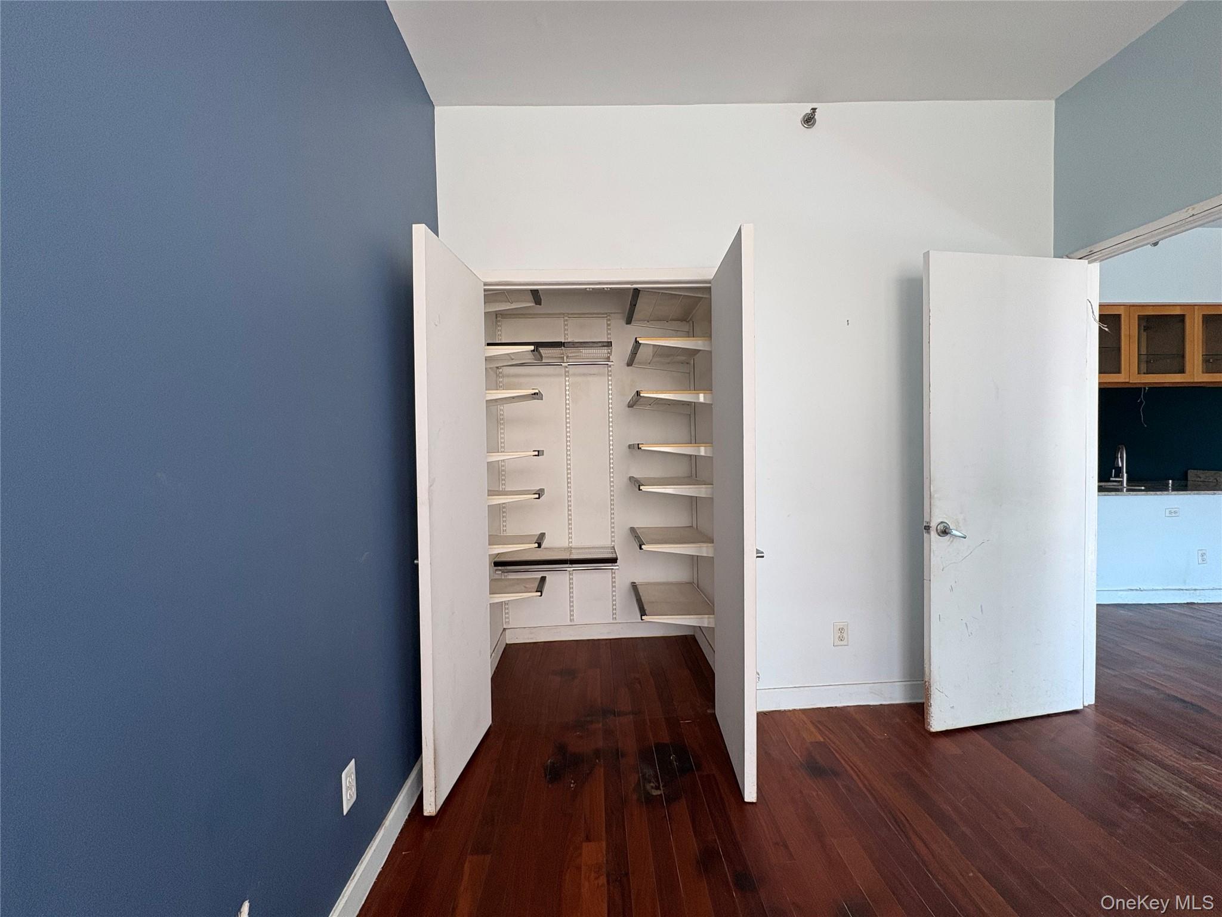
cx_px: 611
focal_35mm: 14
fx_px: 494
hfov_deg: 102.1
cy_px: 458
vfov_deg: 85.7
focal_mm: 2.22
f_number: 2.2
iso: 100
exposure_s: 1/99
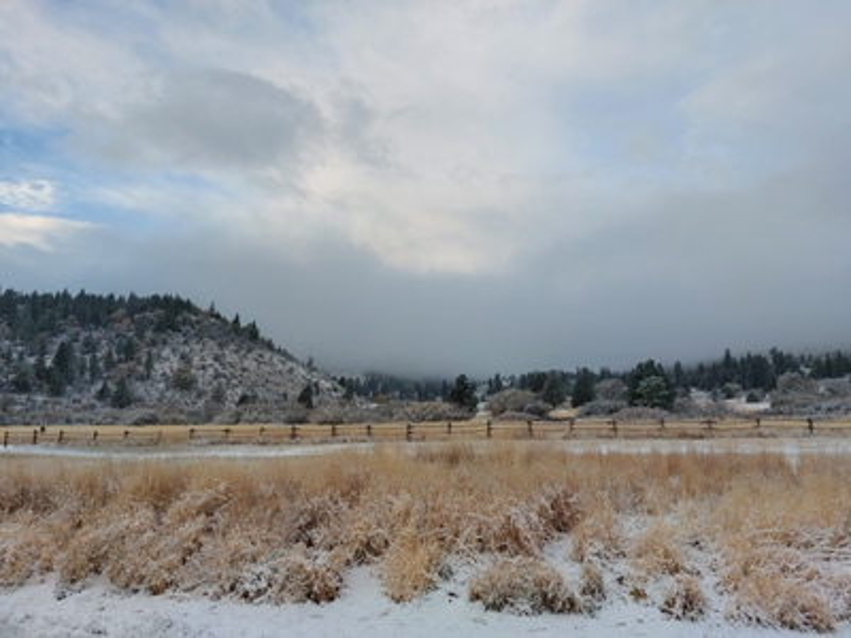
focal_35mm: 24
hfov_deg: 71.6
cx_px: 426
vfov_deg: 56.8
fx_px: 590
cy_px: 319
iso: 25
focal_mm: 5.23
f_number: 1.8
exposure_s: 1/187
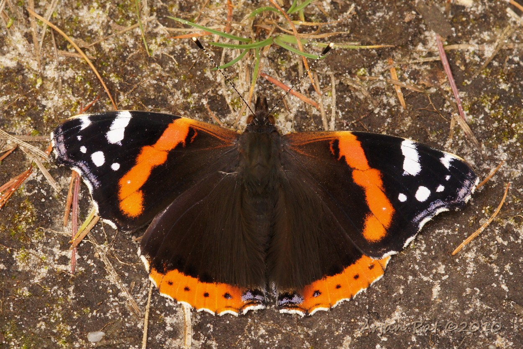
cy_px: 174
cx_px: 262
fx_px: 2288
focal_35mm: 158
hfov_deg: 13.0
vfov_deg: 8.7
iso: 400
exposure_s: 1/30
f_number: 13
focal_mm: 105
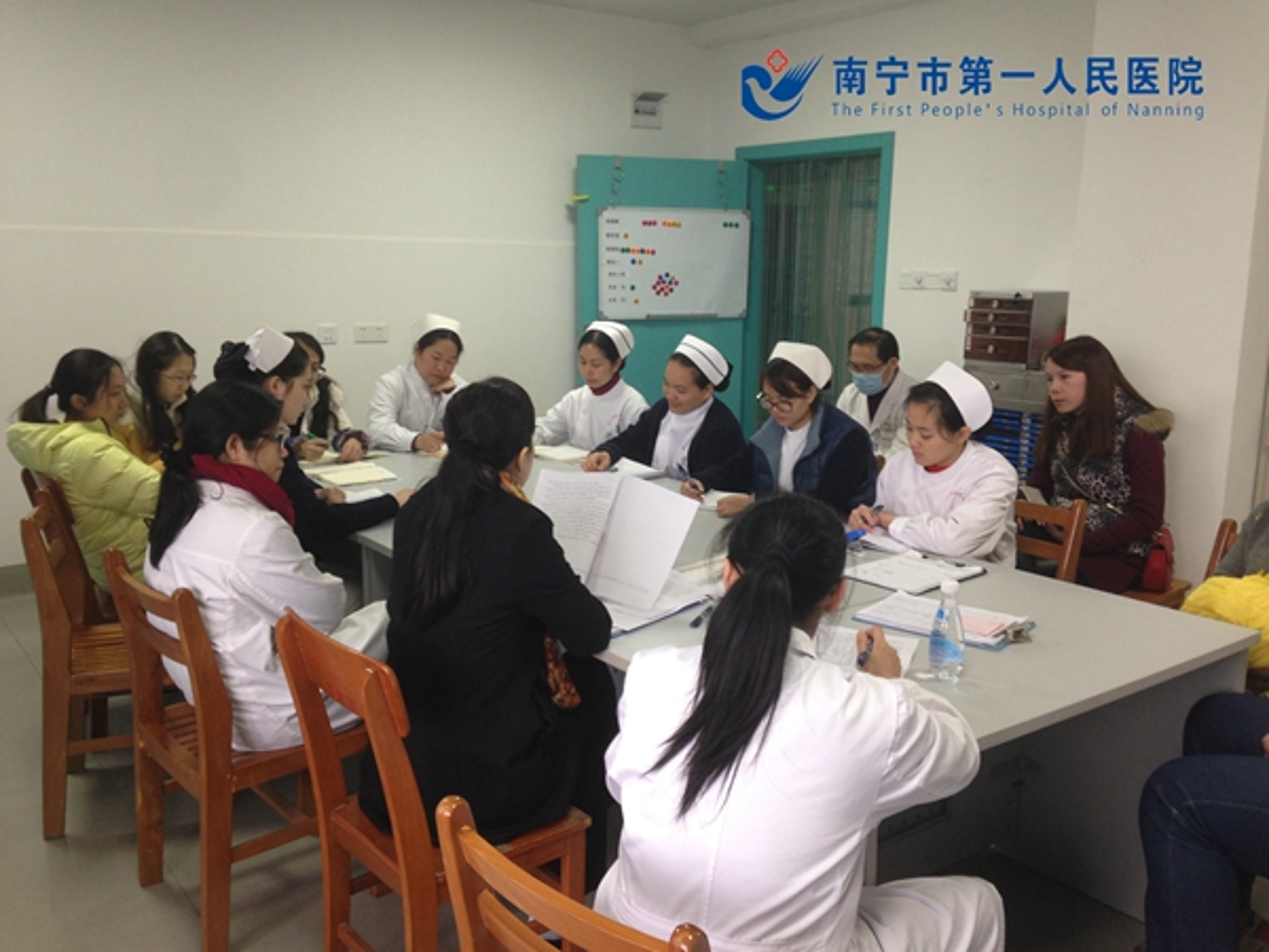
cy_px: 476
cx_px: 634
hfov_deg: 55.4
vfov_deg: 42.9
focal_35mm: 33
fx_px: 1210
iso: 64
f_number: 2.4
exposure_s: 1/20
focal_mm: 4.13
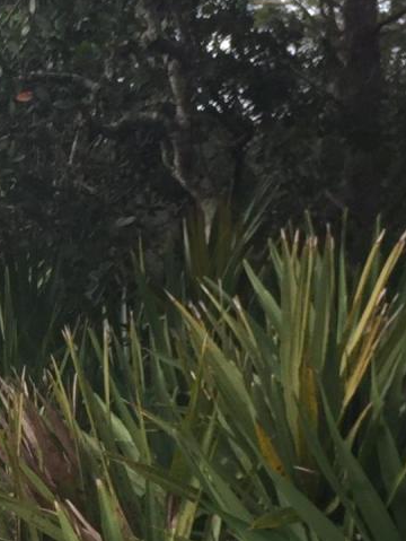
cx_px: -55
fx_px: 1890
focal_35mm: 121
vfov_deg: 16.2
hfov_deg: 12.0
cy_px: 393
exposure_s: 1/319
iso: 32
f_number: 2.2
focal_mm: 4.15
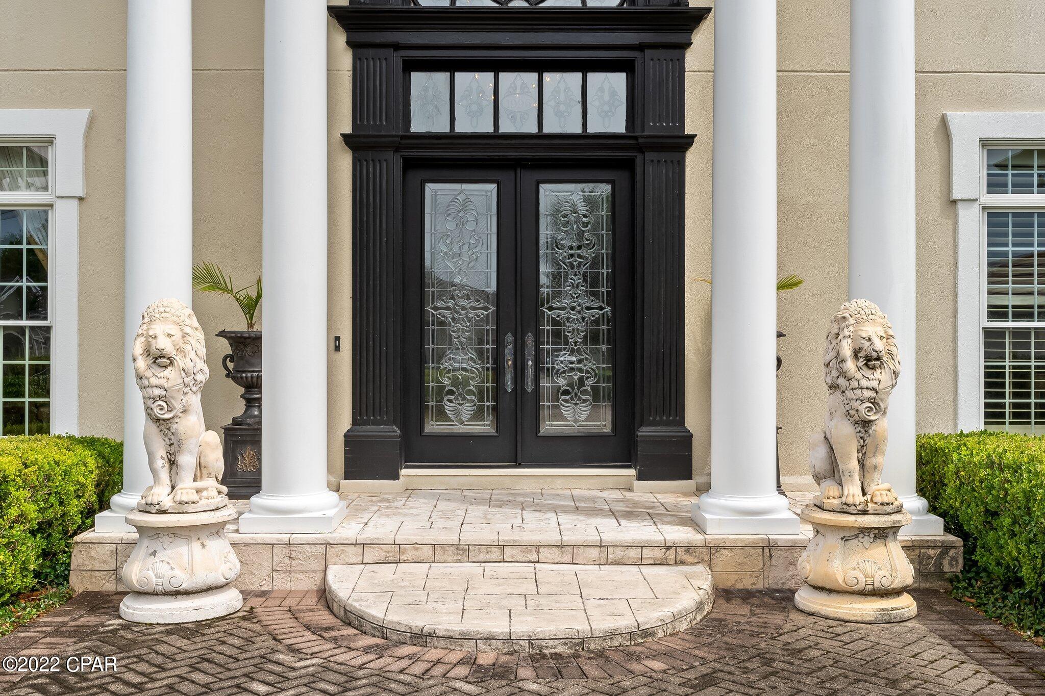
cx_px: 522
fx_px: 1045
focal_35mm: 36
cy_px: 348
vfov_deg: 36.9
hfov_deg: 53.1
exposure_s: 1/60
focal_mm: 24
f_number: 13
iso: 50
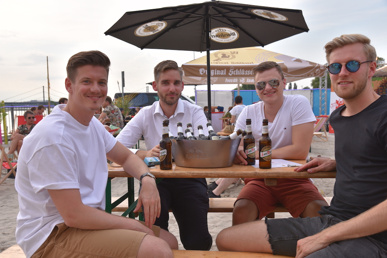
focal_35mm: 40
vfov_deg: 33.4
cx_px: 194
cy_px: 129
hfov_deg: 48.4
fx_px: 430
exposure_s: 1/250
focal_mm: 40
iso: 280
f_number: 8
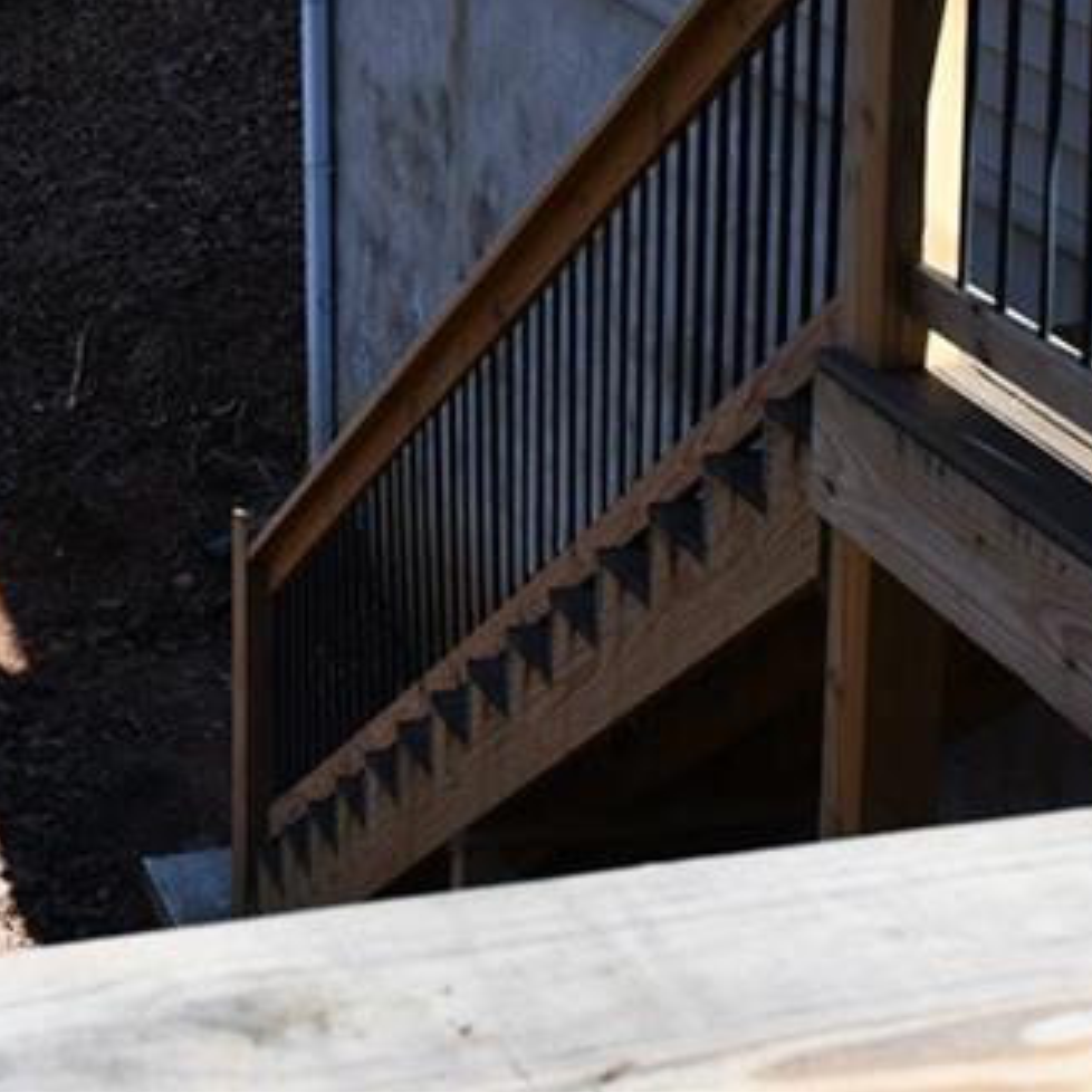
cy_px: -44
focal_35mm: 96
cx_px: 178
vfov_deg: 17.6
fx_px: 3426
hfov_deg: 17.9
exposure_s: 1/250
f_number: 7.1
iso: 200
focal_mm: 24
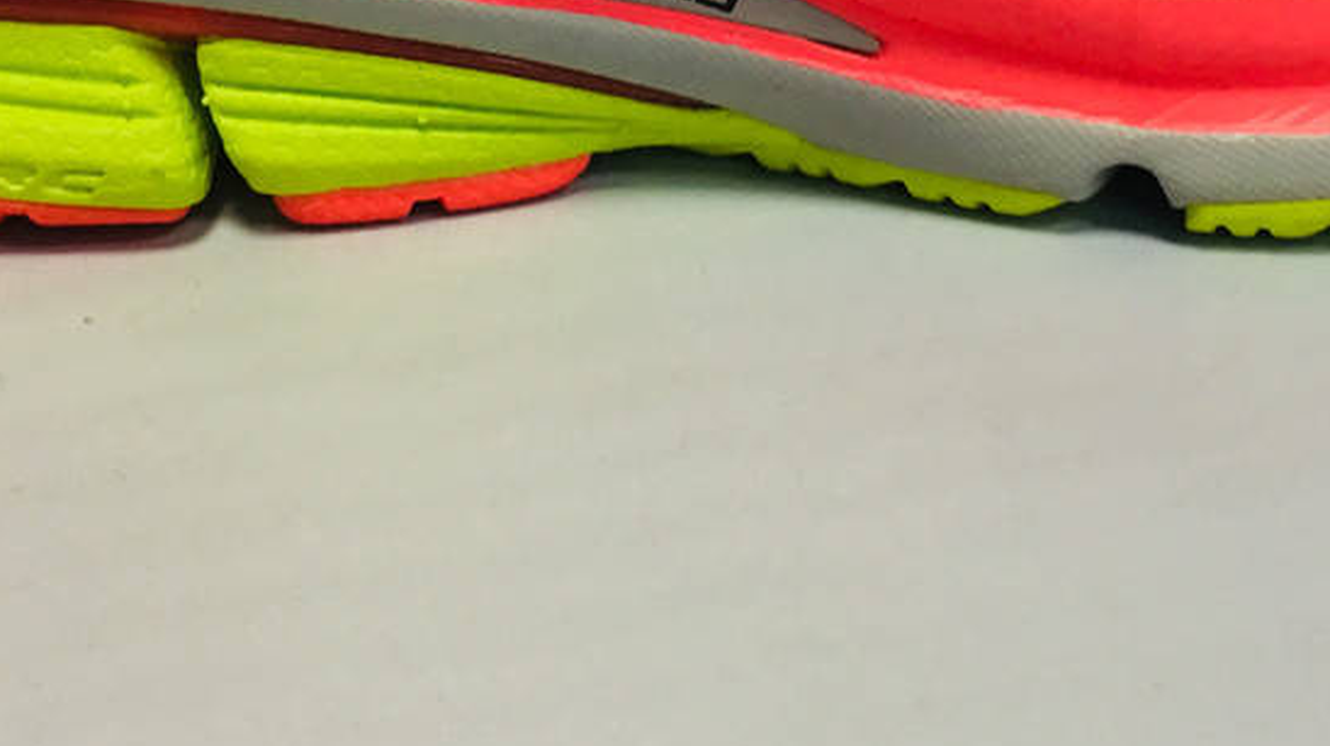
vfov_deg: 15.4
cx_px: 827
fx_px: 2608
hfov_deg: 28.5
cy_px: -270
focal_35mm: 74
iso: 100
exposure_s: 1/33
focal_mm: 4.15
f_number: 2.2
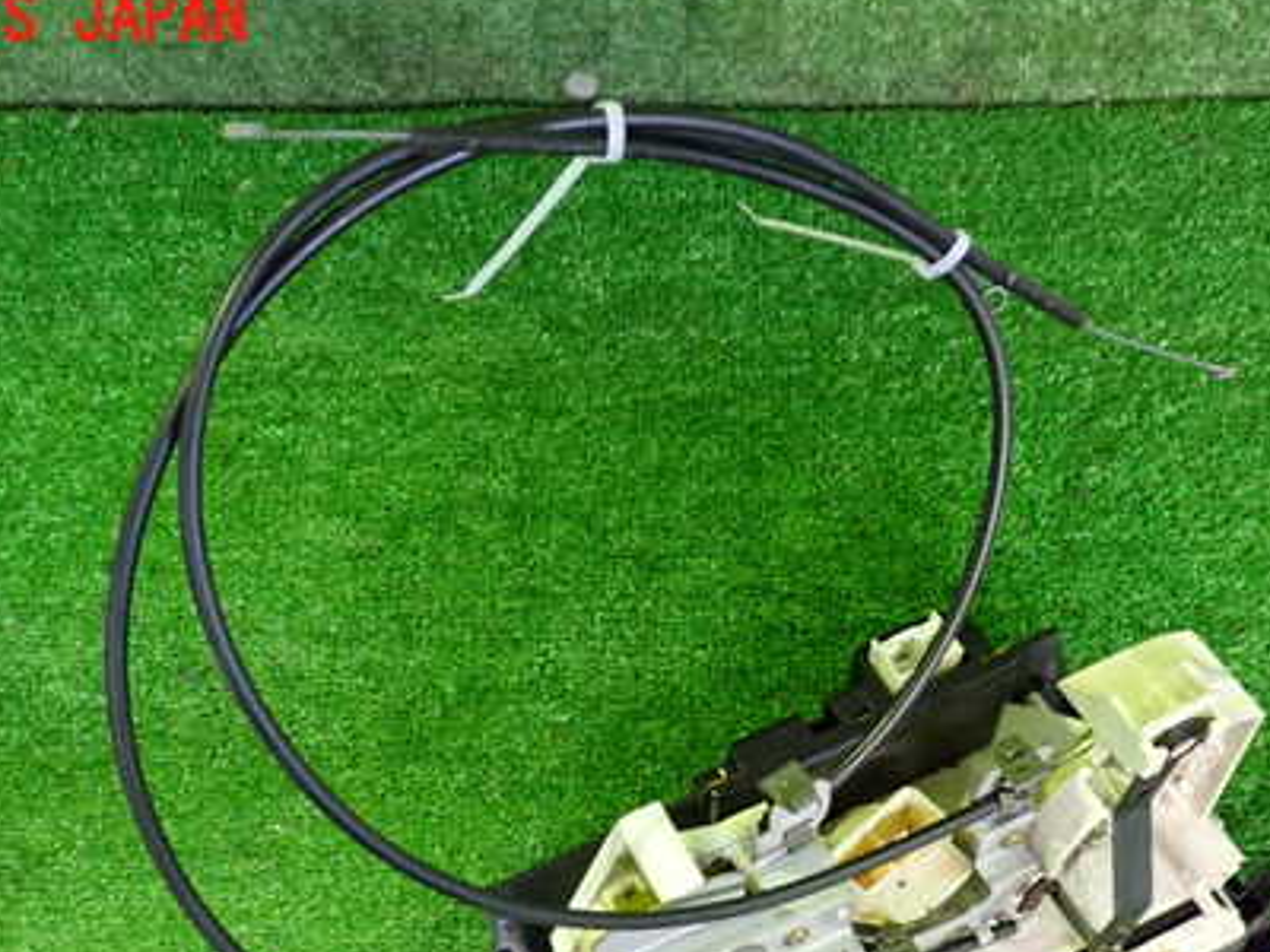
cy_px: 695
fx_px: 1651
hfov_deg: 42.1
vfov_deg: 31.7
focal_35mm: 45
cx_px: 622
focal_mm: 5.4
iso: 1000
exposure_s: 1/50
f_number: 2.3
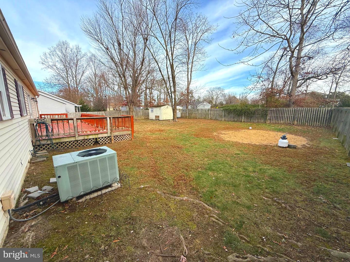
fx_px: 142
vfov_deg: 85.7
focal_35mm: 14
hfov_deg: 102.1
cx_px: 175
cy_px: 131
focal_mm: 2.22
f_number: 2.2
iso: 64
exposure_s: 1/651
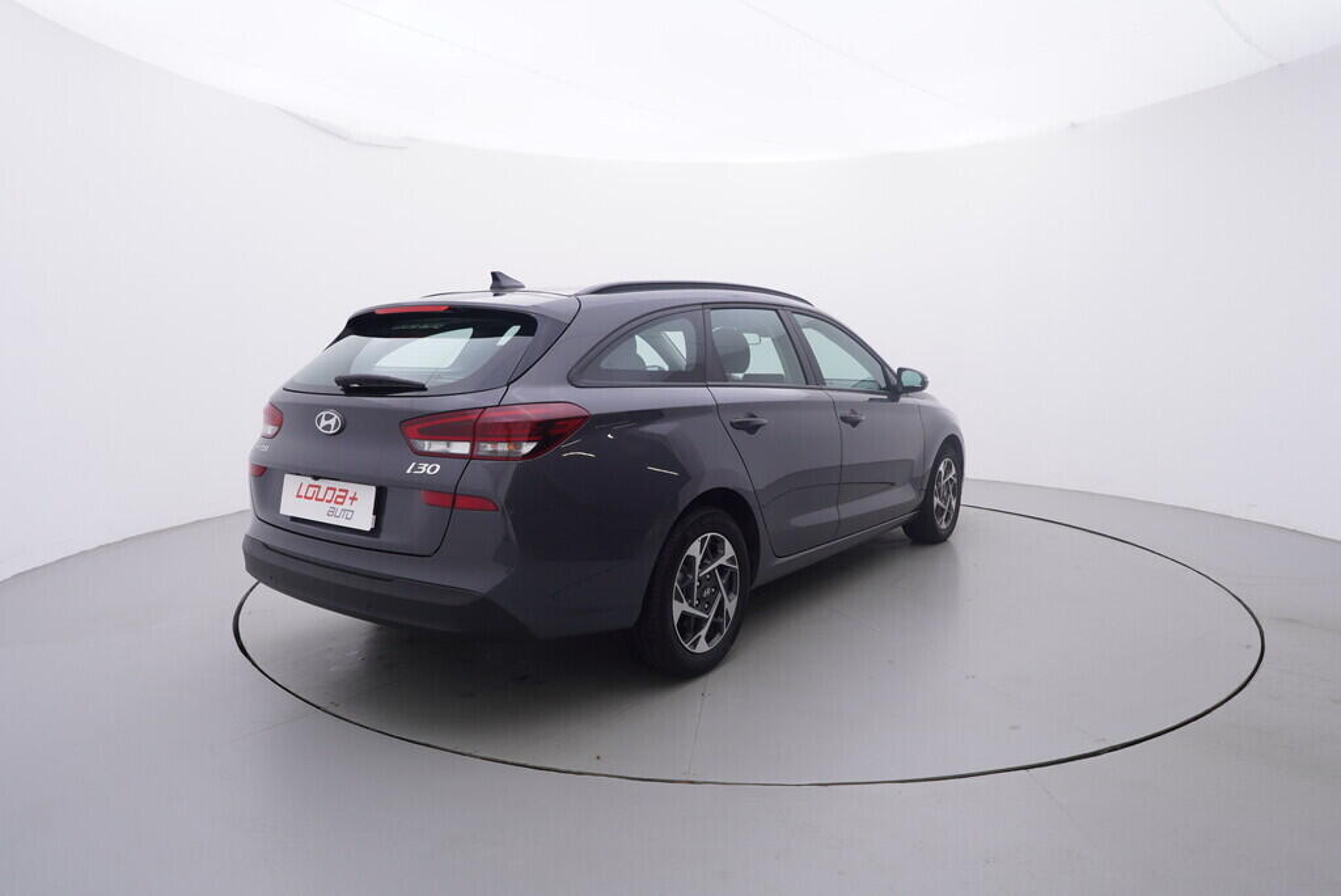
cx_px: 670
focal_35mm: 22
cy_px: 448
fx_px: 839
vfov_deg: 56.2
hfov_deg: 77.3
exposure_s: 1/80
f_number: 5
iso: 200
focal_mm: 15
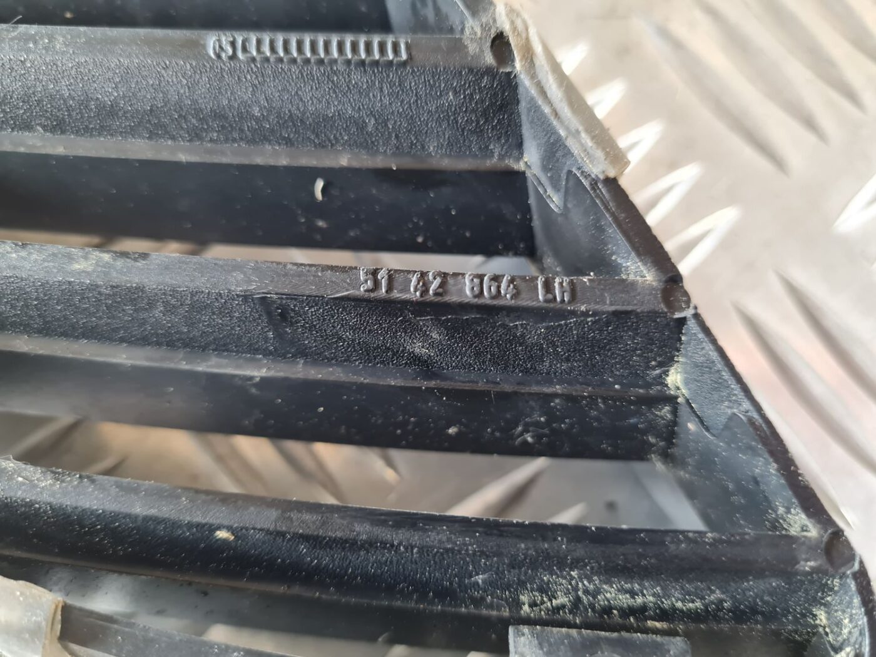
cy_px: 328
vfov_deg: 53.1
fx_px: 658
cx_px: 438
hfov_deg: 67.3
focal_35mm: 26
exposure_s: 1/40
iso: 250
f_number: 1.8
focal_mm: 5.4
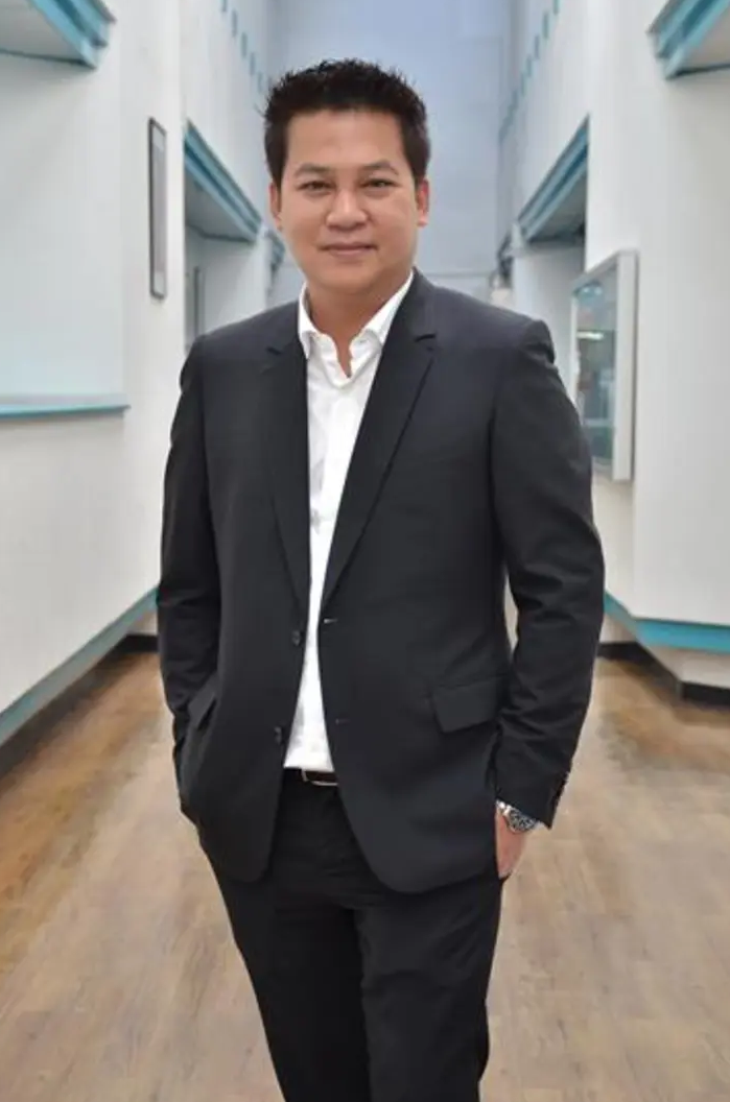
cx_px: 354
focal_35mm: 67
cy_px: 547
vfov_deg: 30.1
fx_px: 2048
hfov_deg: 20.2
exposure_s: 1/200
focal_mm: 40
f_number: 4.5
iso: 500
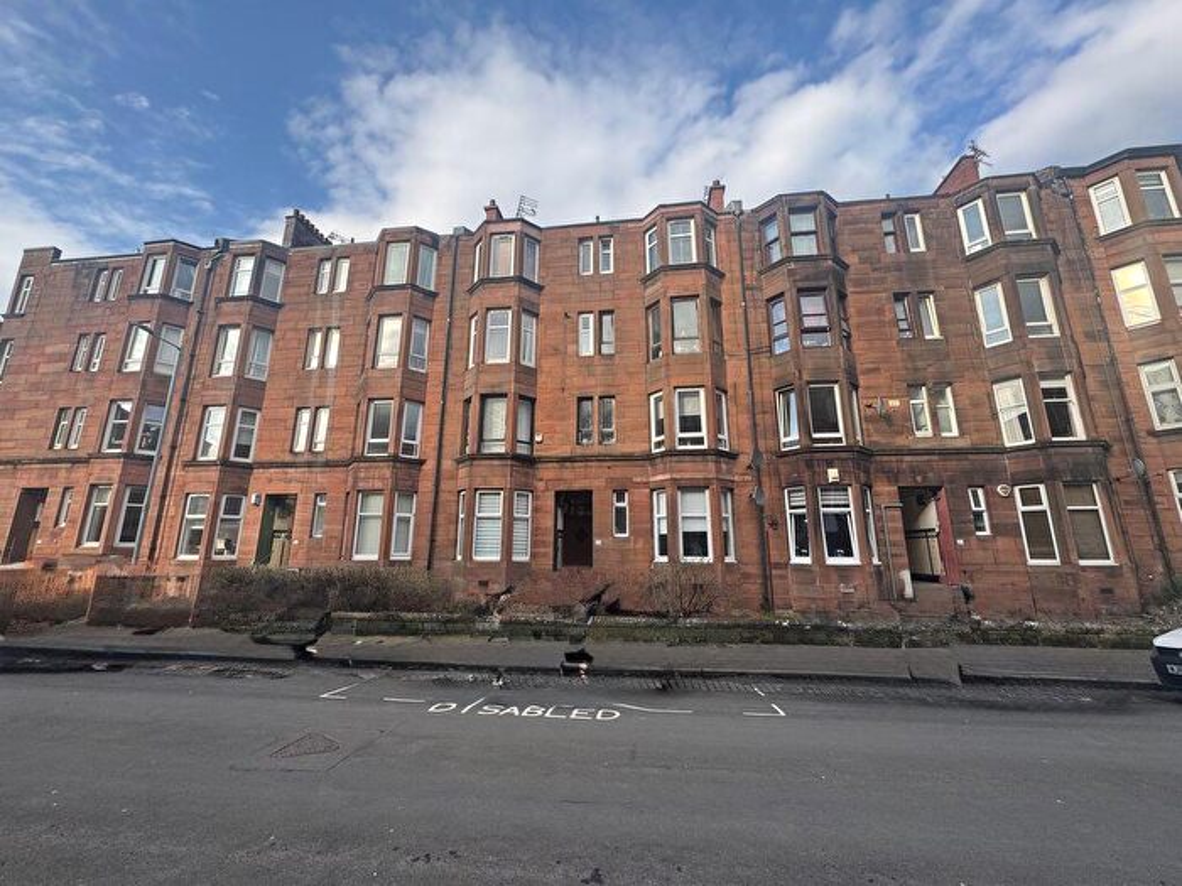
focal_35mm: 14
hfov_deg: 102.1
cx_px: 591
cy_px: 443
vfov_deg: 85.7
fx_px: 478
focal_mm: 2.22
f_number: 2.2
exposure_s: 1/354
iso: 40
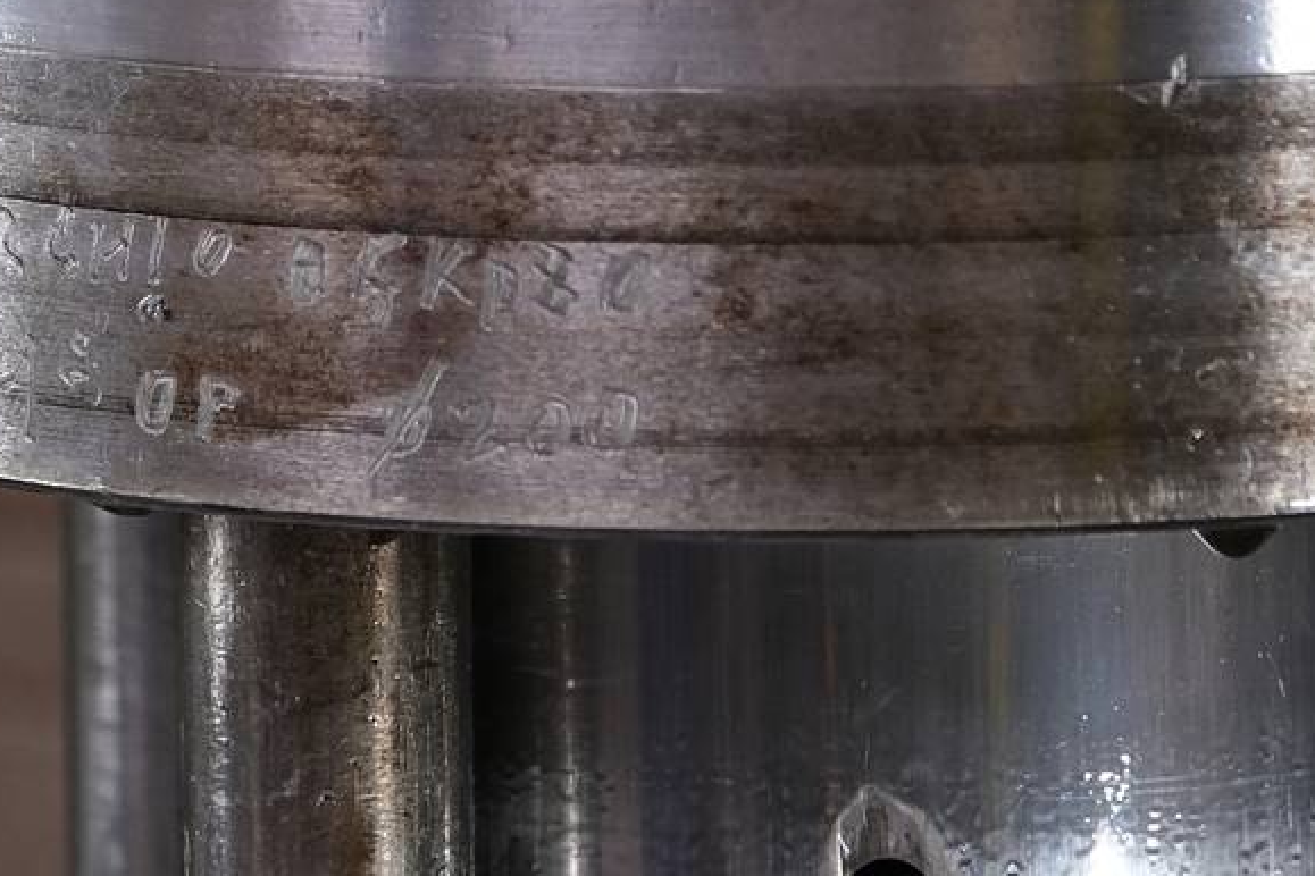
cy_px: -441
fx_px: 20564
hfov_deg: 3.7
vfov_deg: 2.4
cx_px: 602
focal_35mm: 563
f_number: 4
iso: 500
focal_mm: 108.9
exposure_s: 1/60
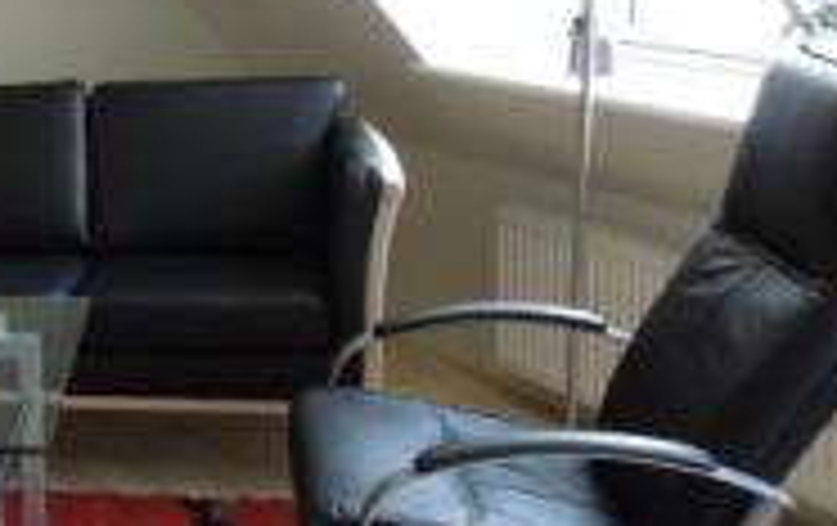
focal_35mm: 64
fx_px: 1463
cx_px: -63
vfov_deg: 20.1
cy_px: 85
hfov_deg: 29.1
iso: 250
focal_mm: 4.5
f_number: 3.3
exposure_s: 1/30
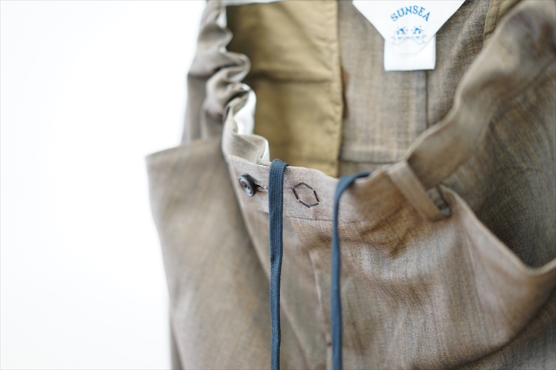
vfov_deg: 24.6
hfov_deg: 36.3
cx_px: 278
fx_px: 849
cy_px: 185
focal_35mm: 55
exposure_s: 1/60
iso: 400
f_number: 1.8
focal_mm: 55
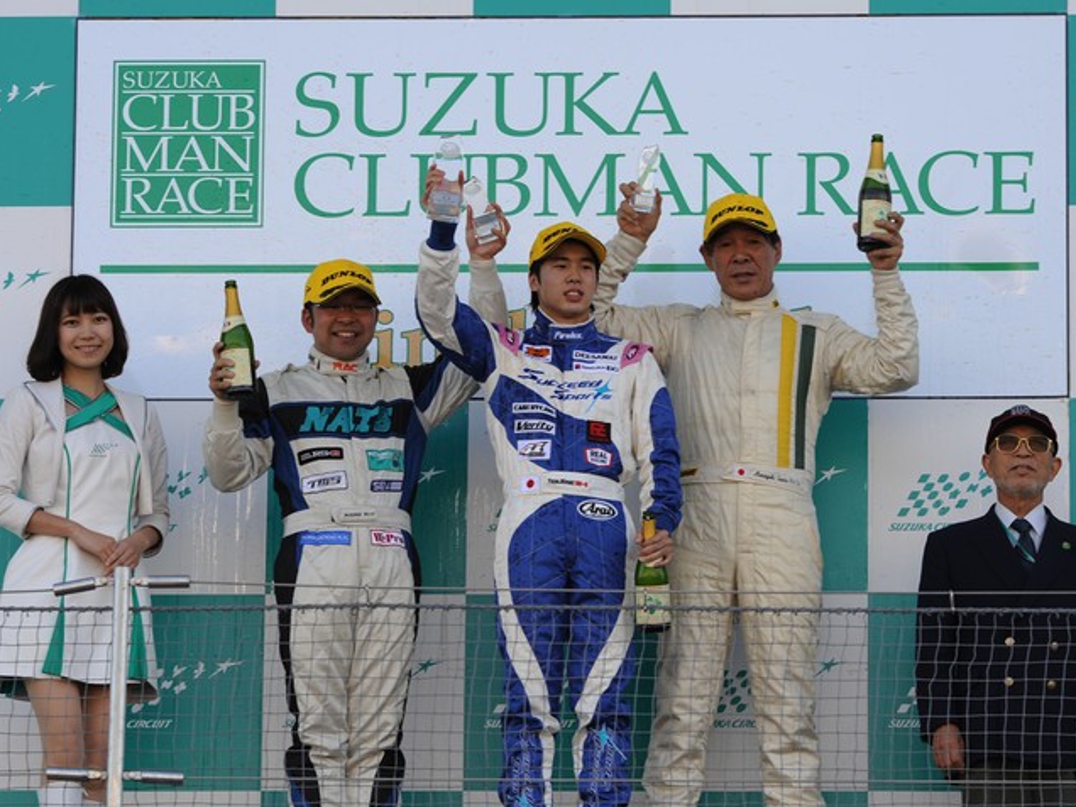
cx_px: 572
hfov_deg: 10.1
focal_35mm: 196
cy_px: 403
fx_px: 6092
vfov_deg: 7.6
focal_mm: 180
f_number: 8
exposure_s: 1/90
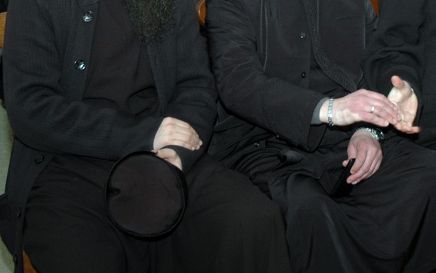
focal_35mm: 92
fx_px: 1094
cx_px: 422
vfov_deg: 14.1
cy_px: 40
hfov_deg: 21.8
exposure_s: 1/60
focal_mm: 29
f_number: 4.5
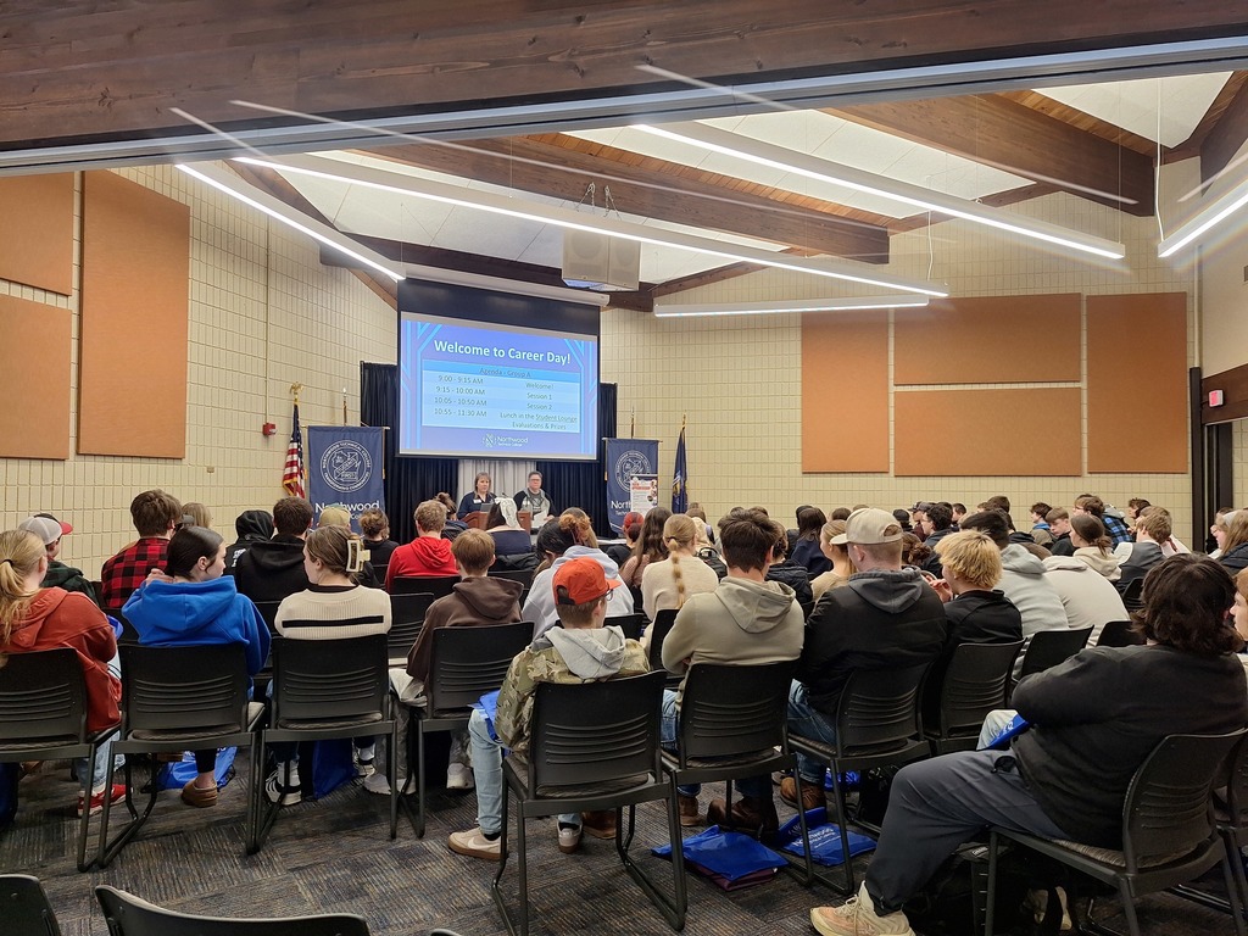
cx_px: 624
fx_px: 829
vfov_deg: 58.9
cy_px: 468
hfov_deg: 73.9
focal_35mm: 23
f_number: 1.8
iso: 64
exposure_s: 1/40
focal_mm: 5.54
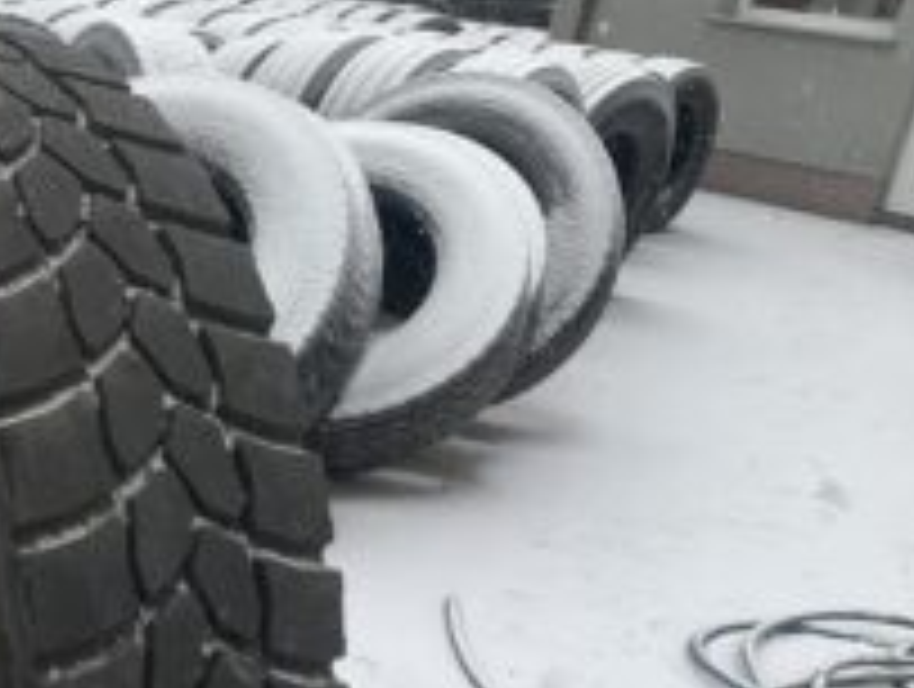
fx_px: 1455
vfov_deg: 25.7
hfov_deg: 32.6
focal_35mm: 55
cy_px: 632
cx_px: 41
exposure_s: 1/191
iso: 25
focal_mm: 4.25
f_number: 1.8
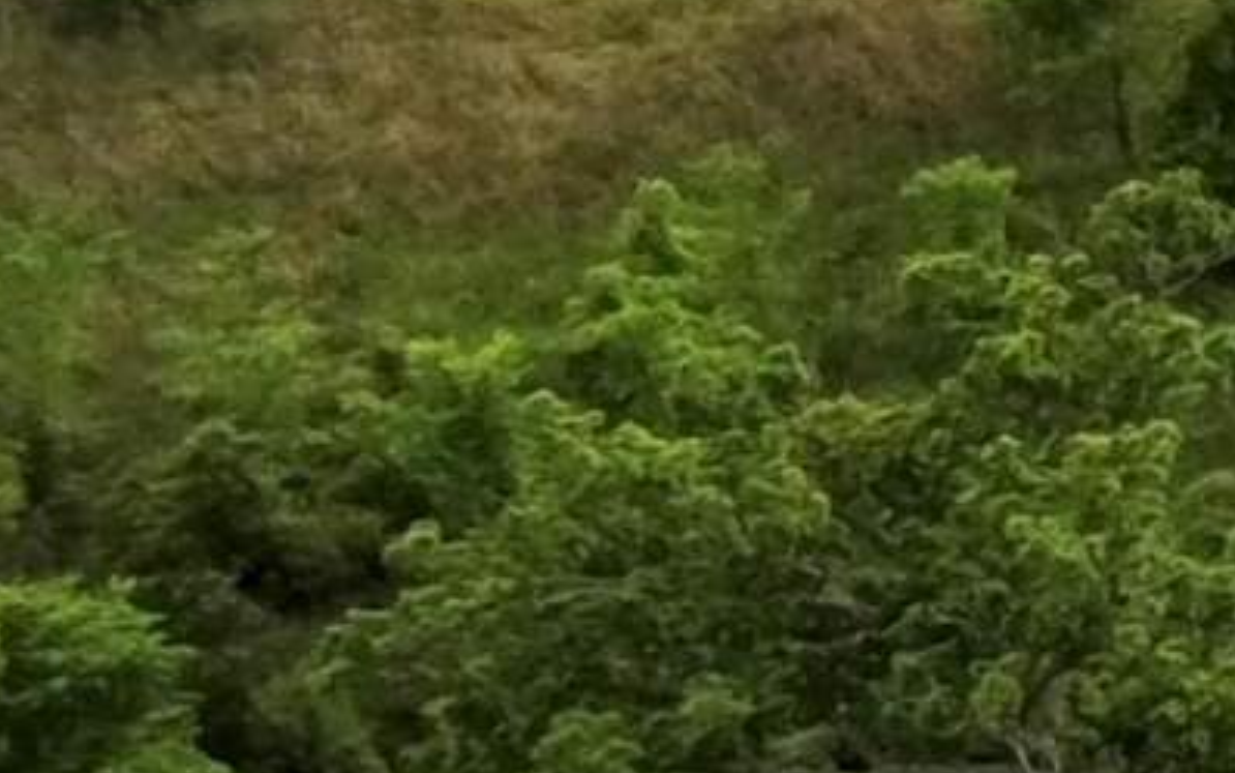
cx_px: 4580
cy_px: -43
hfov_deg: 8.0
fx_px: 6329
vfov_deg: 7.0
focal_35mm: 188
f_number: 2.4
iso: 190
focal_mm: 4
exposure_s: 1/961
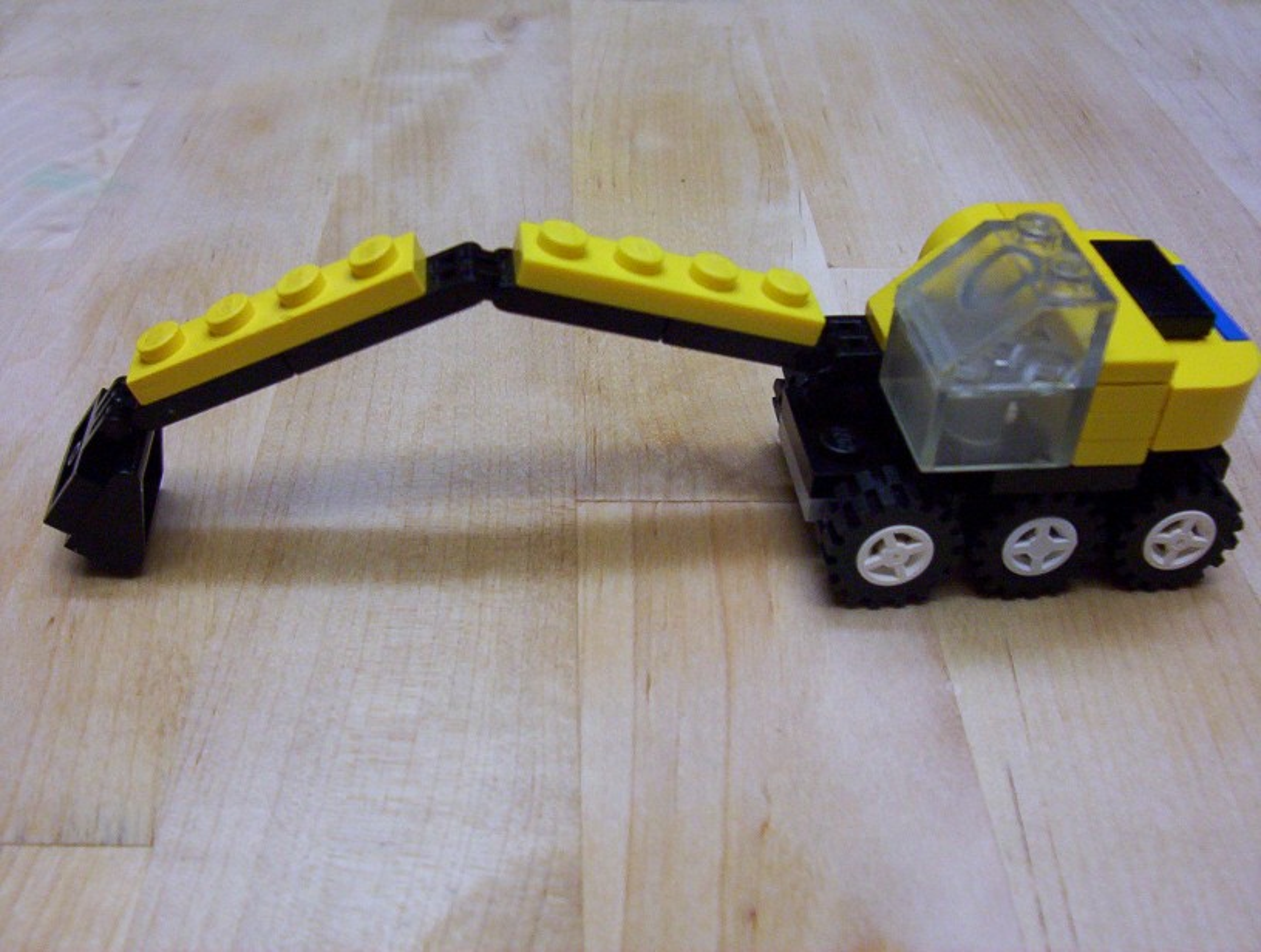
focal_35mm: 43
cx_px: 630
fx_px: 1570
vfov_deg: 33.7
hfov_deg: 43.8
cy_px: 476
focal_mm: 5.77
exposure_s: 1/103
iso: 200
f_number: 2.73
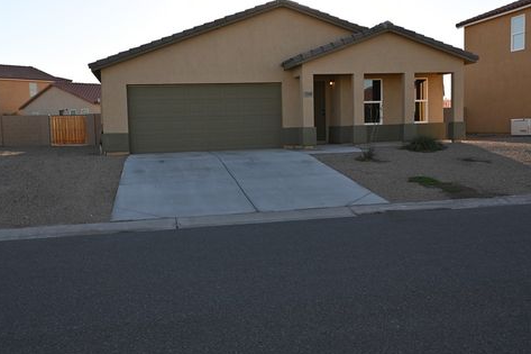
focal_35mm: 37
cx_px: 256
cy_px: 177
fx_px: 549
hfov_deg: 51.6
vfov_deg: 35.7
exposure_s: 1/250
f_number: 5.6
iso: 110
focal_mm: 23.5
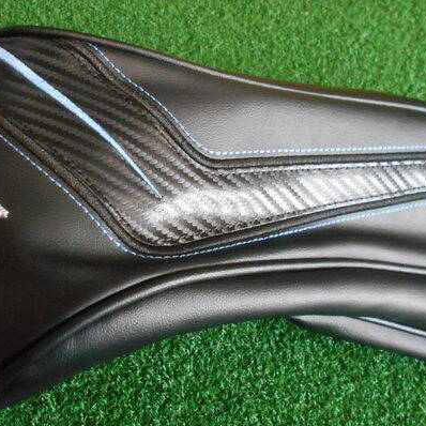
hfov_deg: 44.3
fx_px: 515
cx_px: 141
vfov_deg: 44.9
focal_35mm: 37
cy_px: 203
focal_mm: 4.6
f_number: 3.2
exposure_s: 1/100
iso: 800
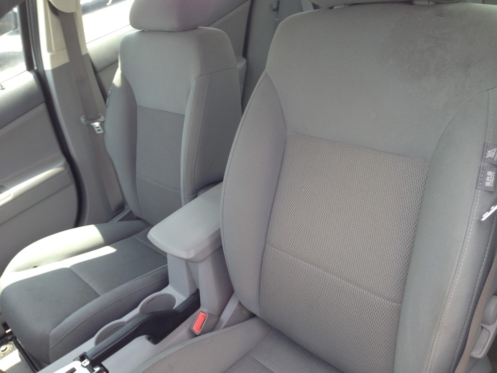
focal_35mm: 33
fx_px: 474
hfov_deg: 55.4
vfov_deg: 42.9
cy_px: 186
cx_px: 248
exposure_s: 1/128
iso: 50
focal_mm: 4.12
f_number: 2.4
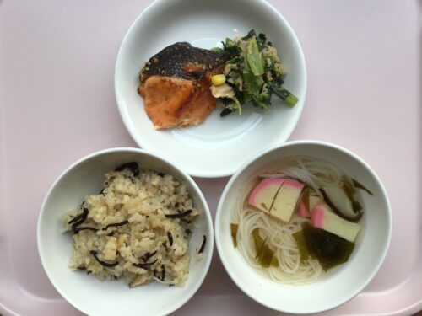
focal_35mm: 31
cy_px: 158
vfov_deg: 45.4
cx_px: 211
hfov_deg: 58.4
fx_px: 378
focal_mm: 3.3
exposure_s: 1/120
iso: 32
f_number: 2.4
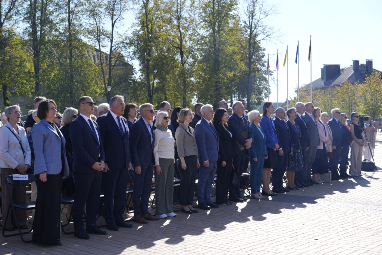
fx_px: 531
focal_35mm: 50
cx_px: 191
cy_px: 128
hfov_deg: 39.6
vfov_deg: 27.0
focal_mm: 50
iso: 640
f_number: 3.5
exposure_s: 1/5000
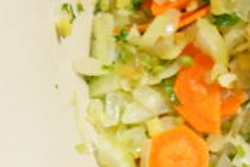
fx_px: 1140
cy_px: 32
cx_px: 483
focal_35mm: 164
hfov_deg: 11.4
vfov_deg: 8.4
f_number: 4
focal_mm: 28
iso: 640
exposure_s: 1/60
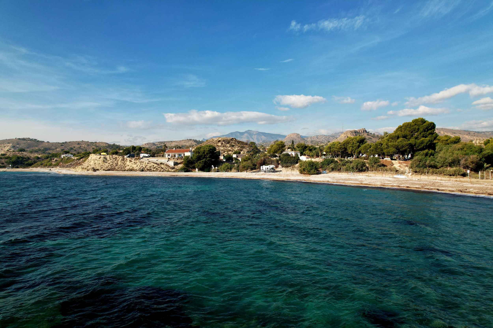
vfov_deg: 57.2
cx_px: 246
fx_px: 301
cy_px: 164
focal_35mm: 22
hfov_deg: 78.6
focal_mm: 8.38
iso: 100
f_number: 2.8
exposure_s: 1/400
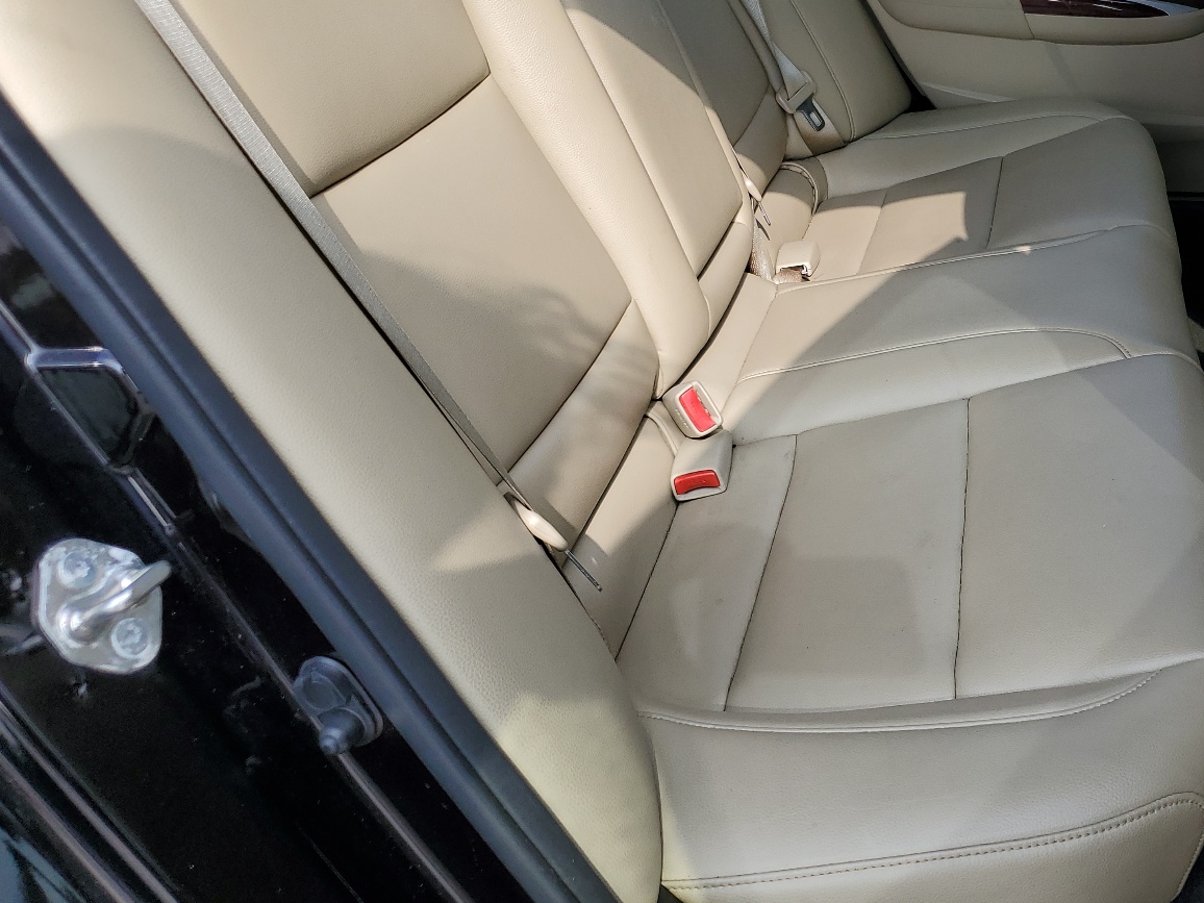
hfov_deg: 50.3
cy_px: 304
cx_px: 818
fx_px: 1252
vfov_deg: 39.2
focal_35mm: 36
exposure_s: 1/1000
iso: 50
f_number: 1.5
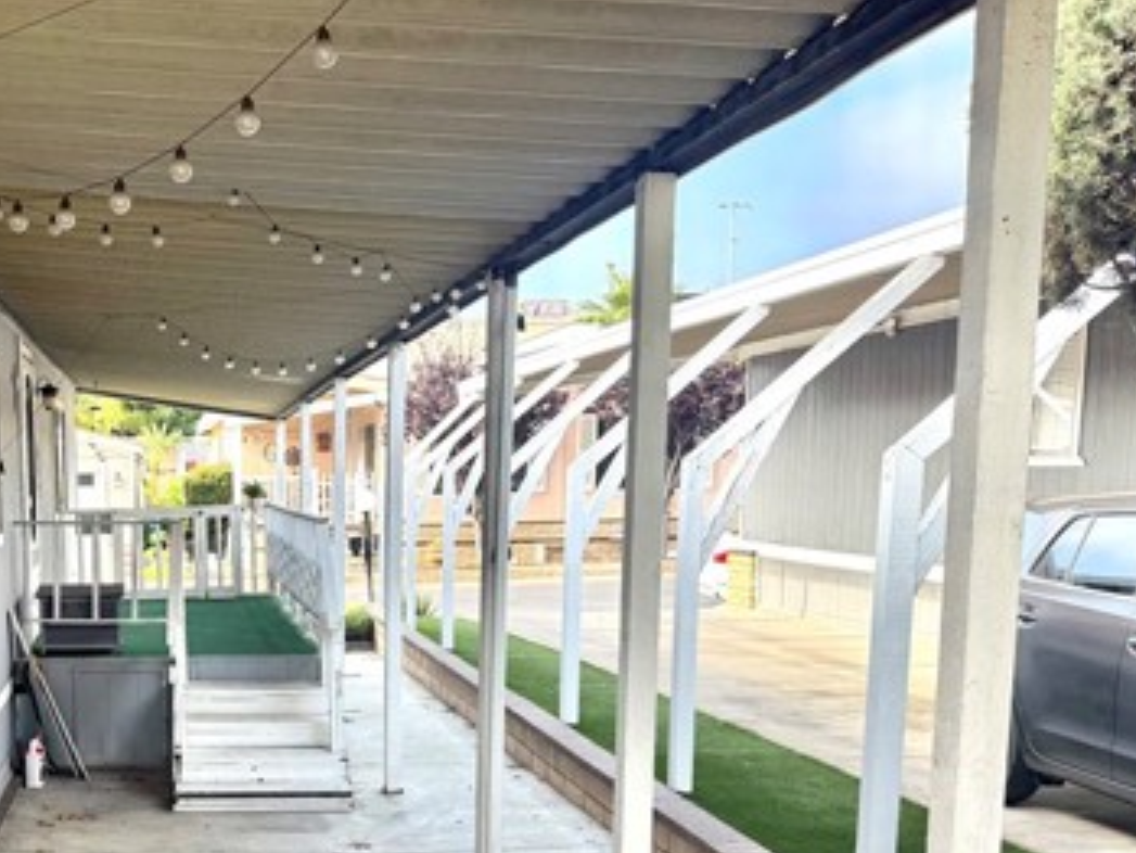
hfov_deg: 40.7
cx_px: 189
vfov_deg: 31.8
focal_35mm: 44
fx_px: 1444
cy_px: 706
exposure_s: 1/898
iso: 100
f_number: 1.78
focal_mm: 6.76
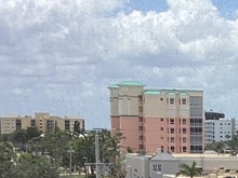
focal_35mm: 144
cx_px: 368
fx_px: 990
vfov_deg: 10.1
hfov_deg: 12.9
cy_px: 228
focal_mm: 3.3
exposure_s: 1/867
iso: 25
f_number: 2.4
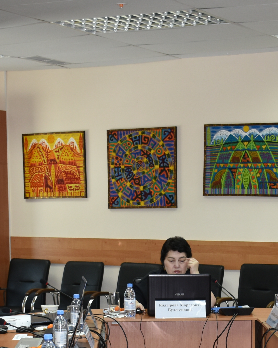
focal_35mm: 96
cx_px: 218
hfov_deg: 15.9
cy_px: 276
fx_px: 988
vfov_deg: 19.8
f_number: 4.5
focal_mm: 24
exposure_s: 1/80
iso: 400
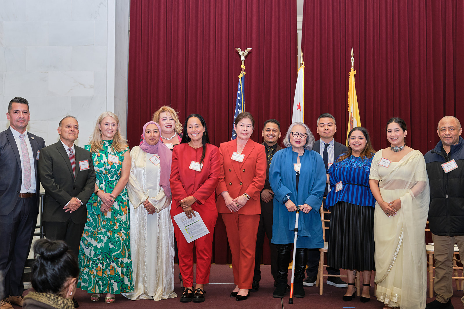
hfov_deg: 43.6
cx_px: 232
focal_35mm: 45
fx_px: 580
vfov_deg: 29.9
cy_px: 154
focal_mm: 30
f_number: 3.2
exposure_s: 1/320
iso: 320
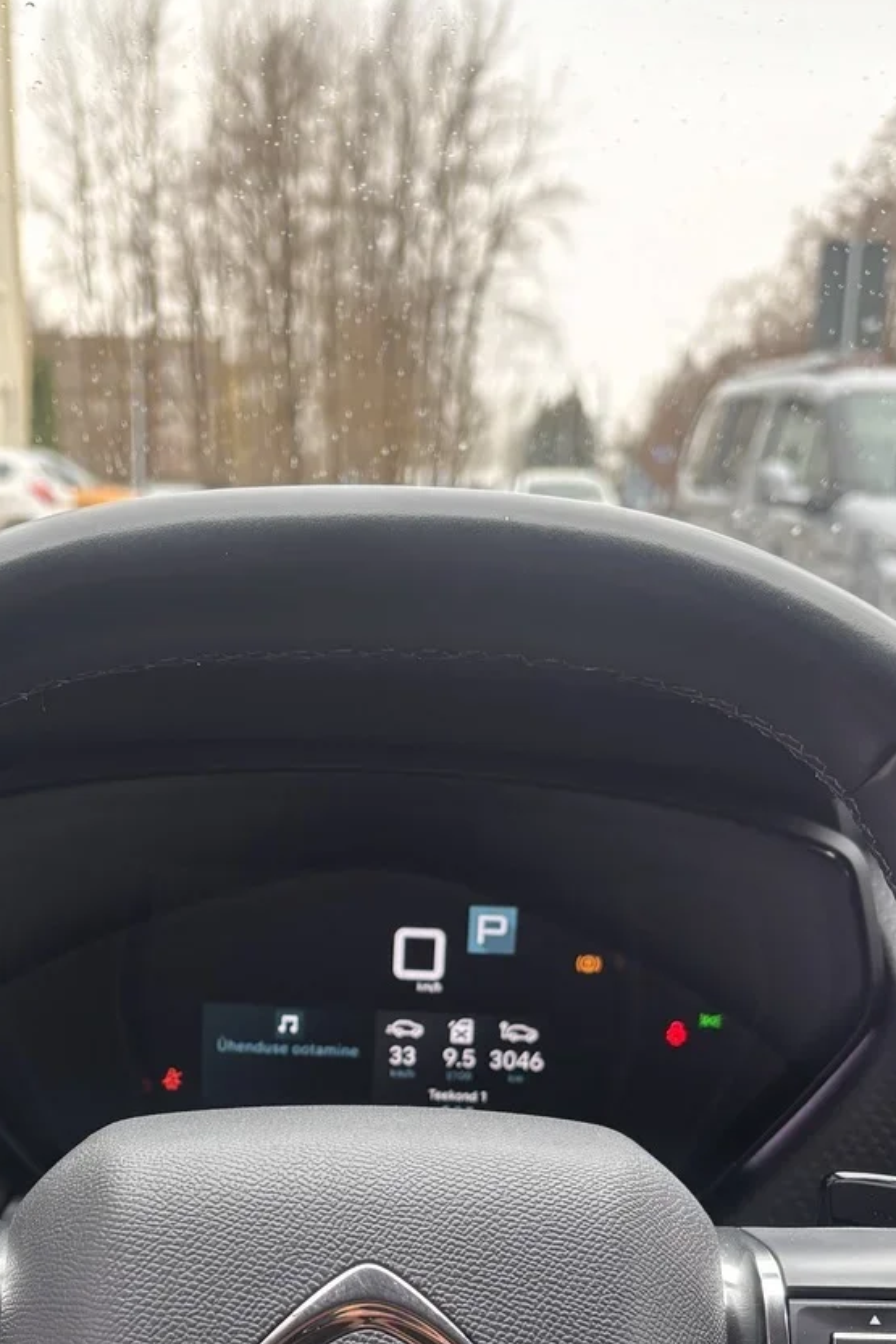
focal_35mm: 52
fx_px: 1940
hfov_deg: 26.0
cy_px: 1142
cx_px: 387
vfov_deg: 36.4
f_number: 1.6
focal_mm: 5.96
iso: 64
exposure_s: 1/121
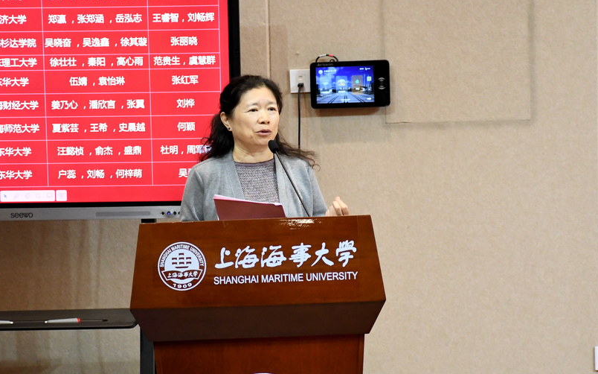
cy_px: 187
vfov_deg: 9.2
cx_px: 283
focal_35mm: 142
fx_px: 2314
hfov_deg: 14.7
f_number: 5
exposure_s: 1/125
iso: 3600
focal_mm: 75
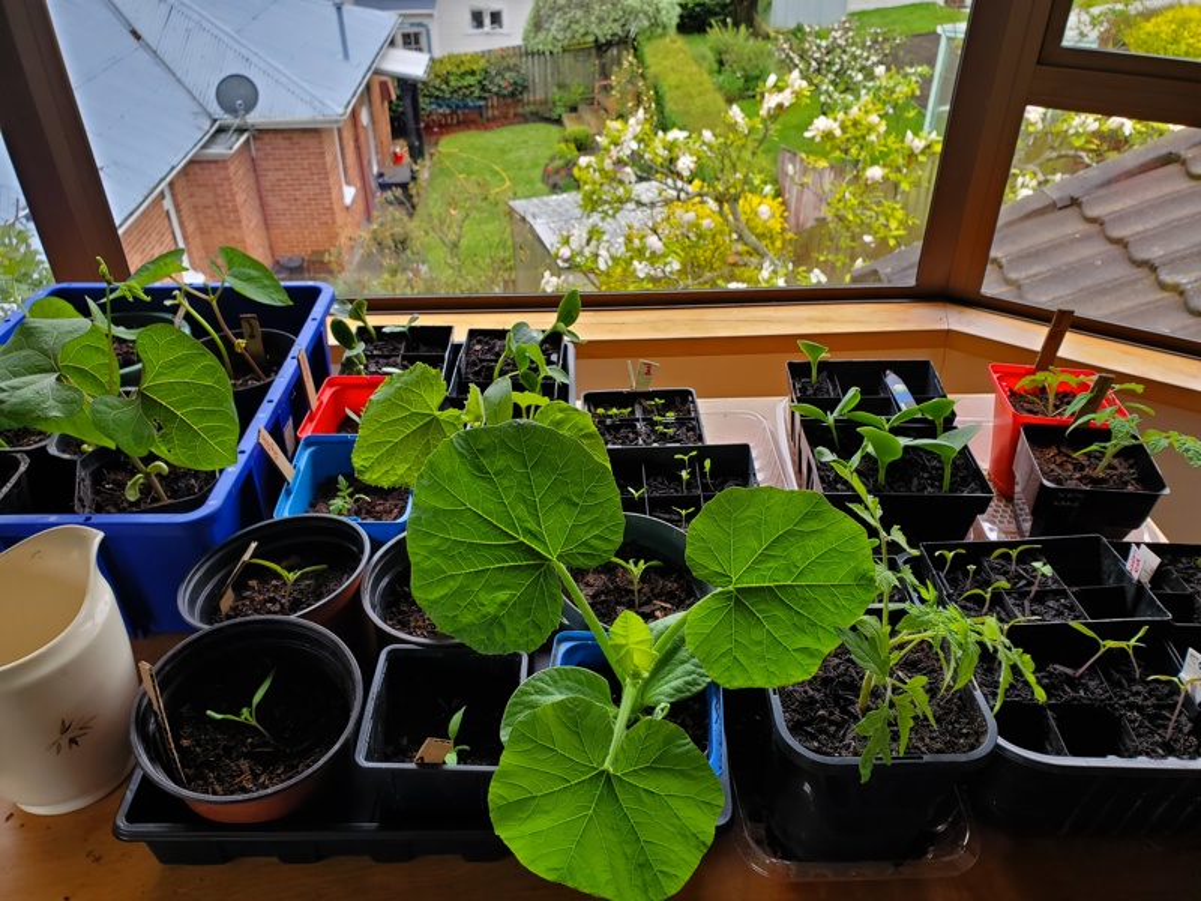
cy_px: 450
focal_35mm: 26
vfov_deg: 53.1
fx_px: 902
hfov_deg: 67.3
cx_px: 600
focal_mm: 4.3
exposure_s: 1/92
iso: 50
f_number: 2.4
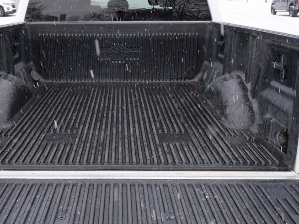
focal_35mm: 47
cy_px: 112
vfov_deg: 30.9
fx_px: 406
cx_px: 115
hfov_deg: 40.2
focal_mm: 15
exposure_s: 1/125
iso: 200
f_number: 4.5
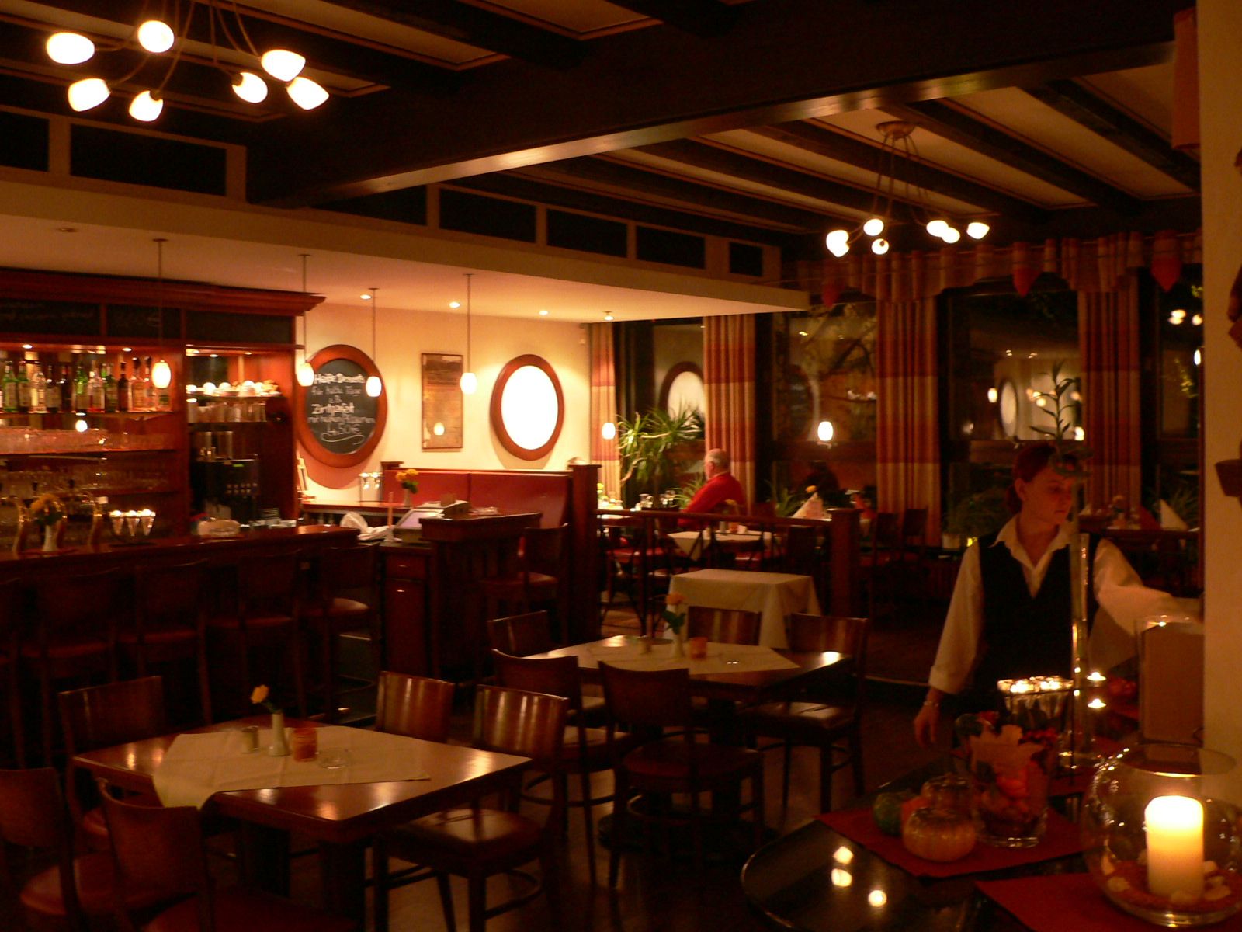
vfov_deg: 39.7
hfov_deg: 51.4
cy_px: 466
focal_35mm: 36
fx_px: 1292
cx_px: 621
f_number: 2.8
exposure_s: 1/4
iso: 200
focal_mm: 6
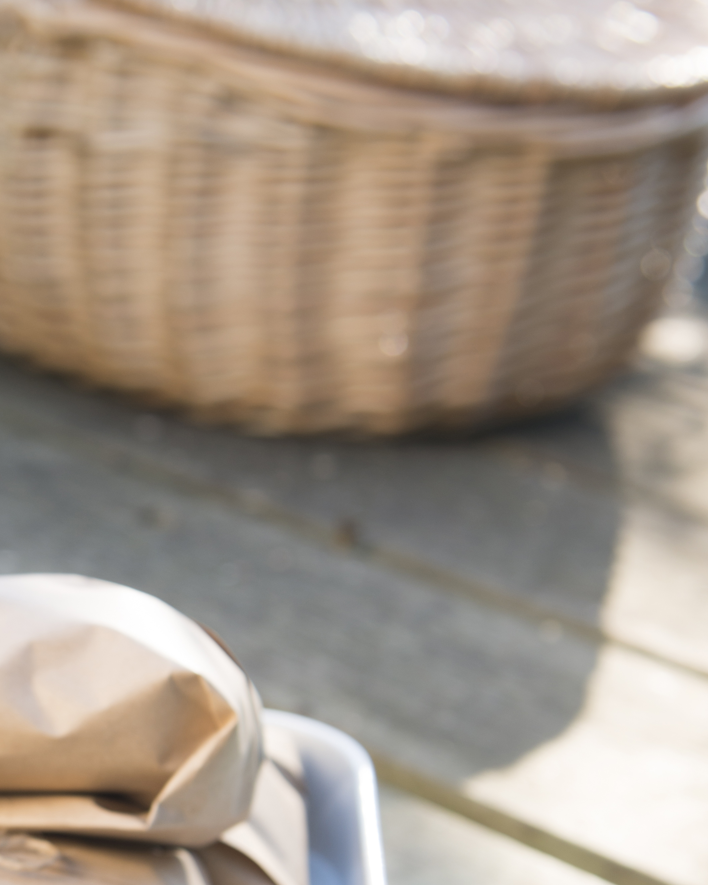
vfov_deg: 19.2
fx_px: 2593
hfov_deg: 15.2
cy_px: 697
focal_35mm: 99
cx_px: -64
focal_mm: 38
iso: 100
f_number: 4
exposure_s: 1/125
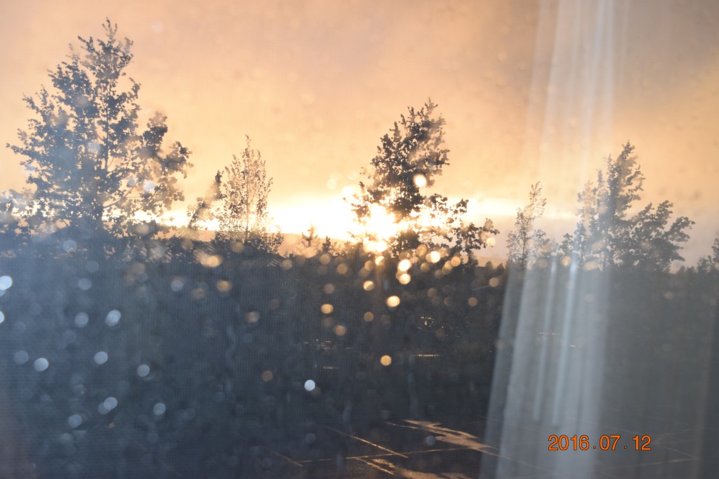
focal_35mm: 44
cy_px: 240
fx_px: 868
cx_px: 360
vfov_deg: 30.8
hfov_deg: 45.0
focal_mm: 29
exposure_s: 1/125
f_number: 5.6
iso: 560
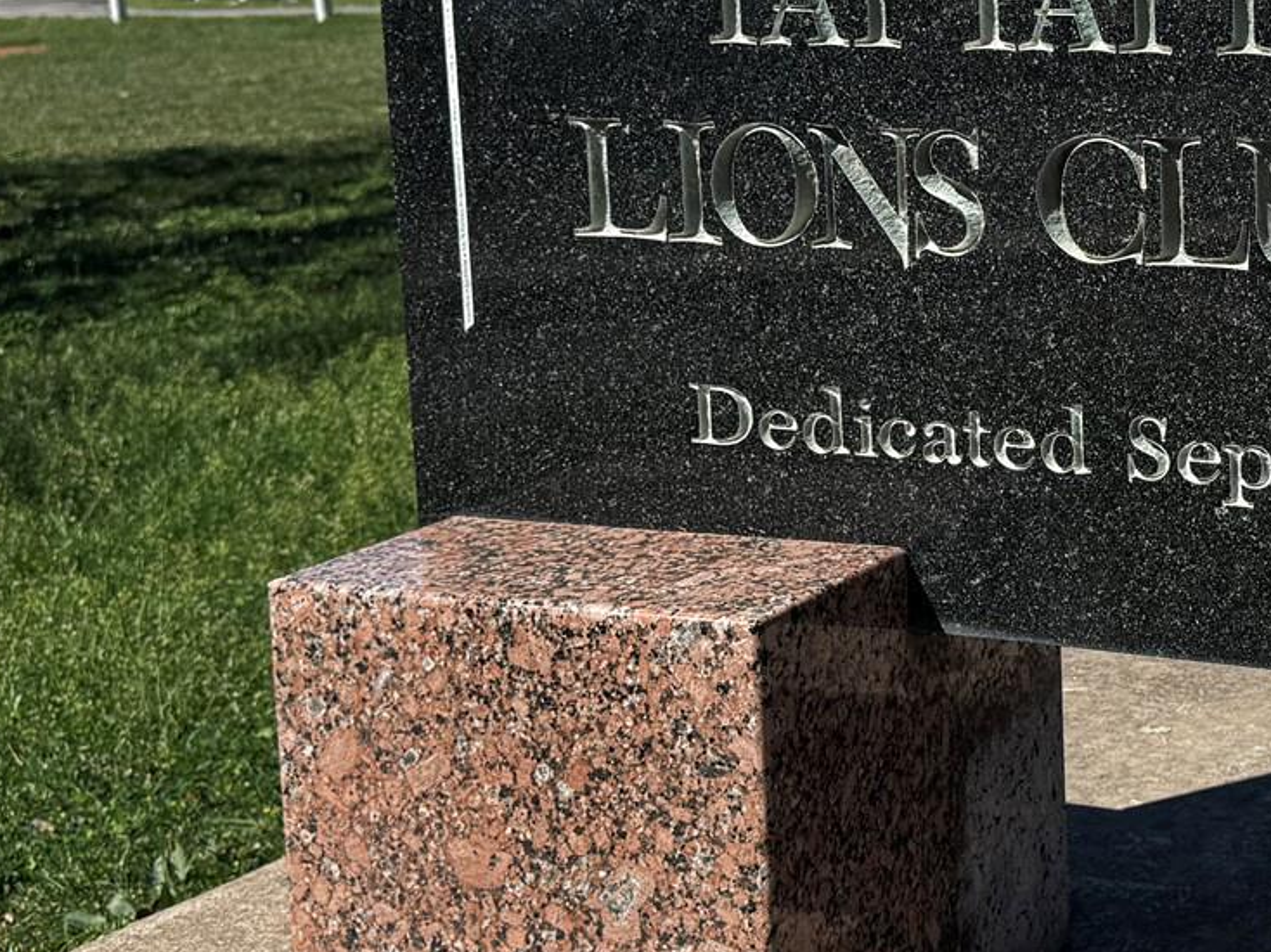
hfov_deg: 27.5
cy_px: 275
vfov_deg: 21.8
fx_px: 2459
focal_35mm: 67
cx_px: 1226
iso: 80
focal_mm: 6.76
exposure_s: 1/4310
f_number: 1.78
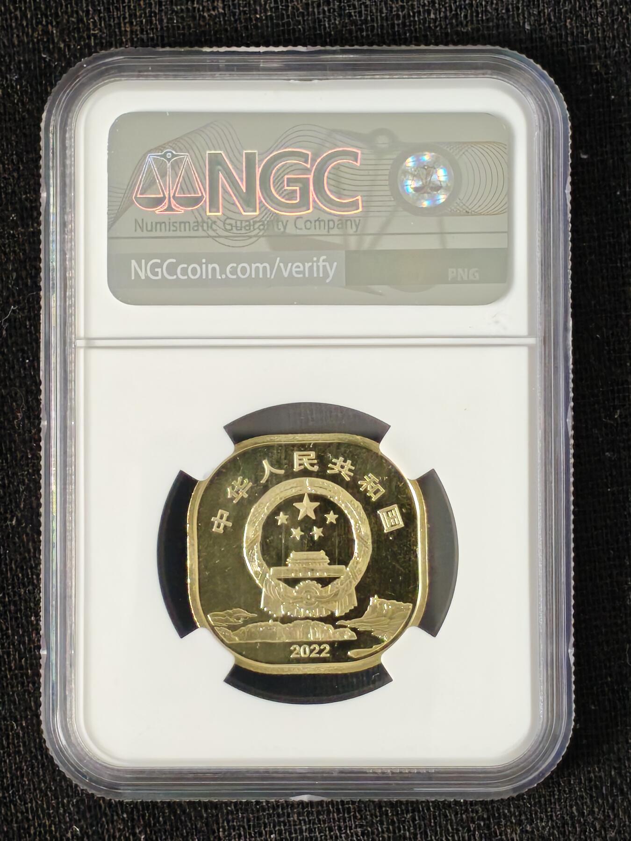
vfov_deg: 16.1
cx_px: 316
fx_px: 2965
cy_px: 420
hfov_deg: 12.1
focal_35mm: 122
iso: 160
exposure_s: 1/102
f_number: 1.5
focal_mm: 4.94
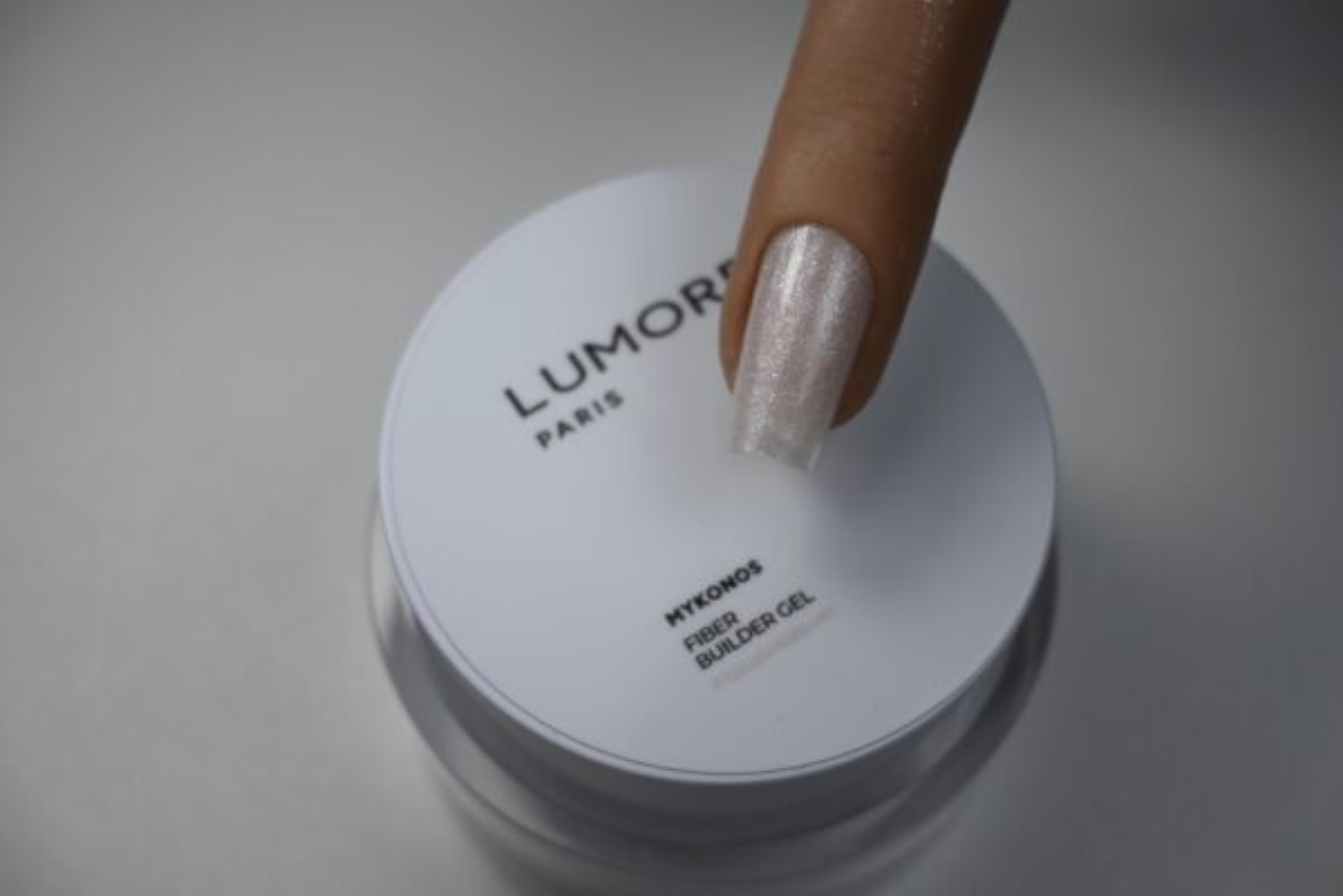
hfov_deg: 38.9
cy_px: 448
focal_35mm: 51
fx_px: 1902
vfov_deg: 26.5
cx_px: 672
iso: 450
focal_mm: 34
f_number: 5
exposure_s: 1/4000
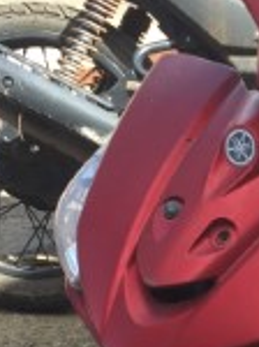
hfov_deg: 11.4
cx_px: 393
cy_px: 472
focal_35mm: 124
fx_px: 1241
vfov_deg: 15.1
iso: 32
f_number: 2.2
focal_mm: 4.15
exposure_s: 1/163
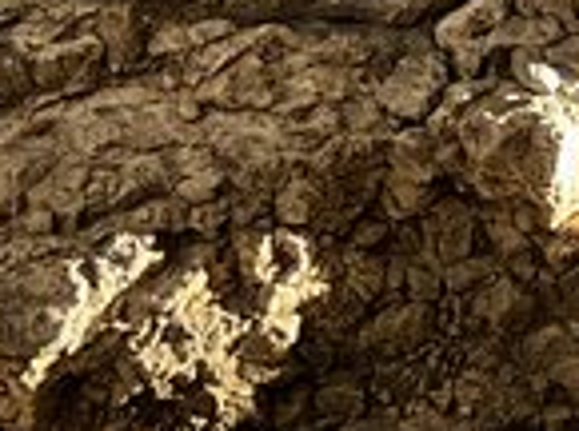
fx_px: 2836
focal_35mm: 170
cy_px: -571
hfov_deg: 11.6
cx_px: 483
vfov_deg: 8.1
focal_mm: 6.76
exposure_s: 1/9
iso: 2500
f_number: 1.78
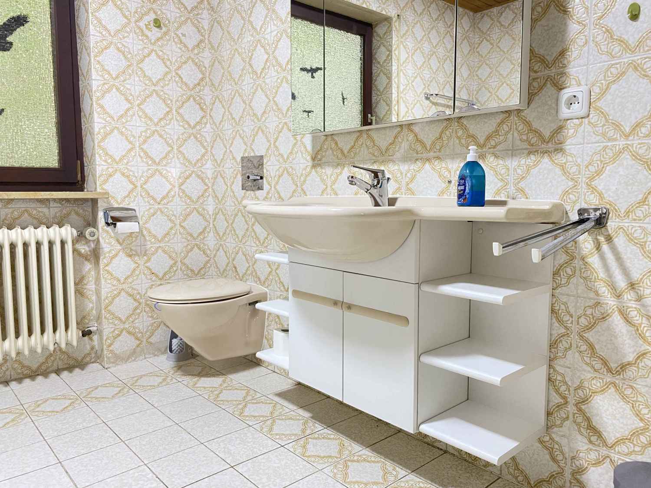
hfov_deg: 67.3
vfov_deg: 53.1
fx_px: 489
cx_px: 326
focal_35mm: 26
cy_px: 244
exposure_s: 1/50
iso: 250
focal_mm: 4.25
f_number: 1.8
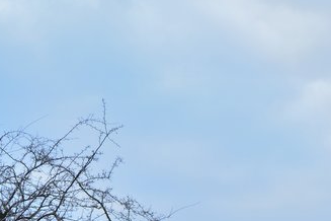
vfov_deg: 9.9
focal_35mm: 132
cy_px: 387
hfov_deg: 15.1
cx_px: 373
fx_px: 1214
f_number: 14
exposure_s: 1/13
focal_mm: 24
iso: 100
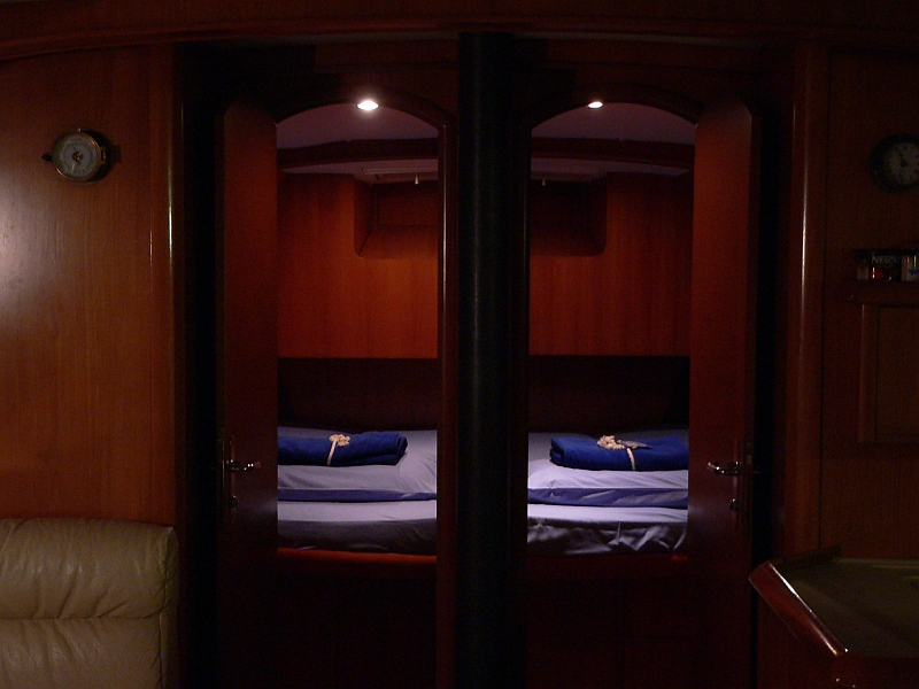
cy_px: 344
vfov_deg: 24.0
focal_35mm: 61
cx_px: 460
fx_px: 1619
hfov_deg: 31.7
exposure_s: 1/4
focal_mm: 10.2
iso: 200
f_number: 2.8
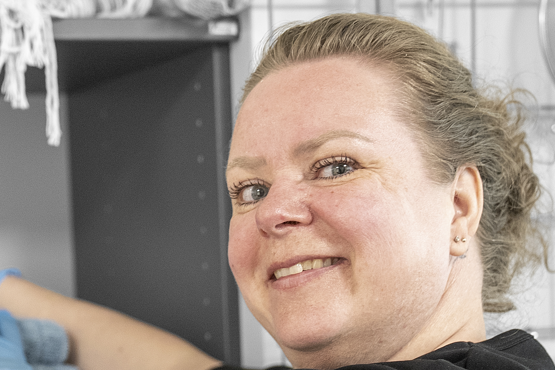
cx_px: 75
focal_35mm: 108
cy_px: 462
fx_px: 1666
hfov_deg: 18.7
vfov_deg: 12.4
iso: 1000
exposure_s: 1/50
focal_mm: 41
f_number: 2.8
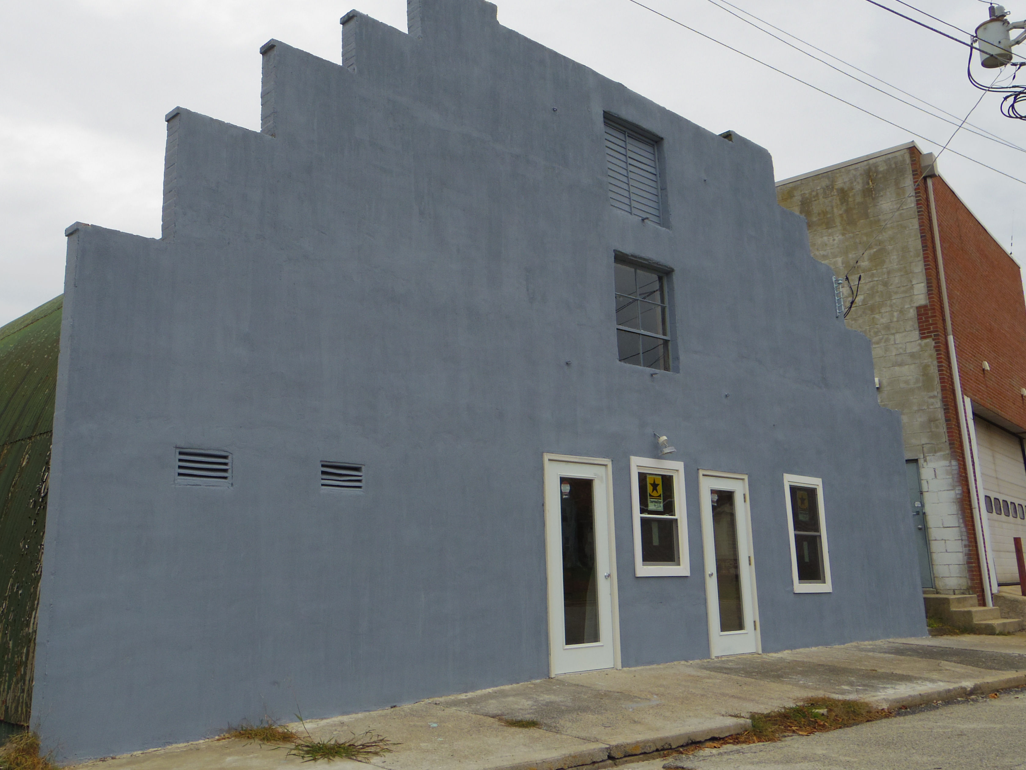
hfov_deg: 56.6
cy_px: 347
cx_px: 434
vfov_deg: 44.1
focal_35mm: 32
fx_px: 948
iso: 100
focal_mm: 5
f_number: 4
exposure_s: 1/200
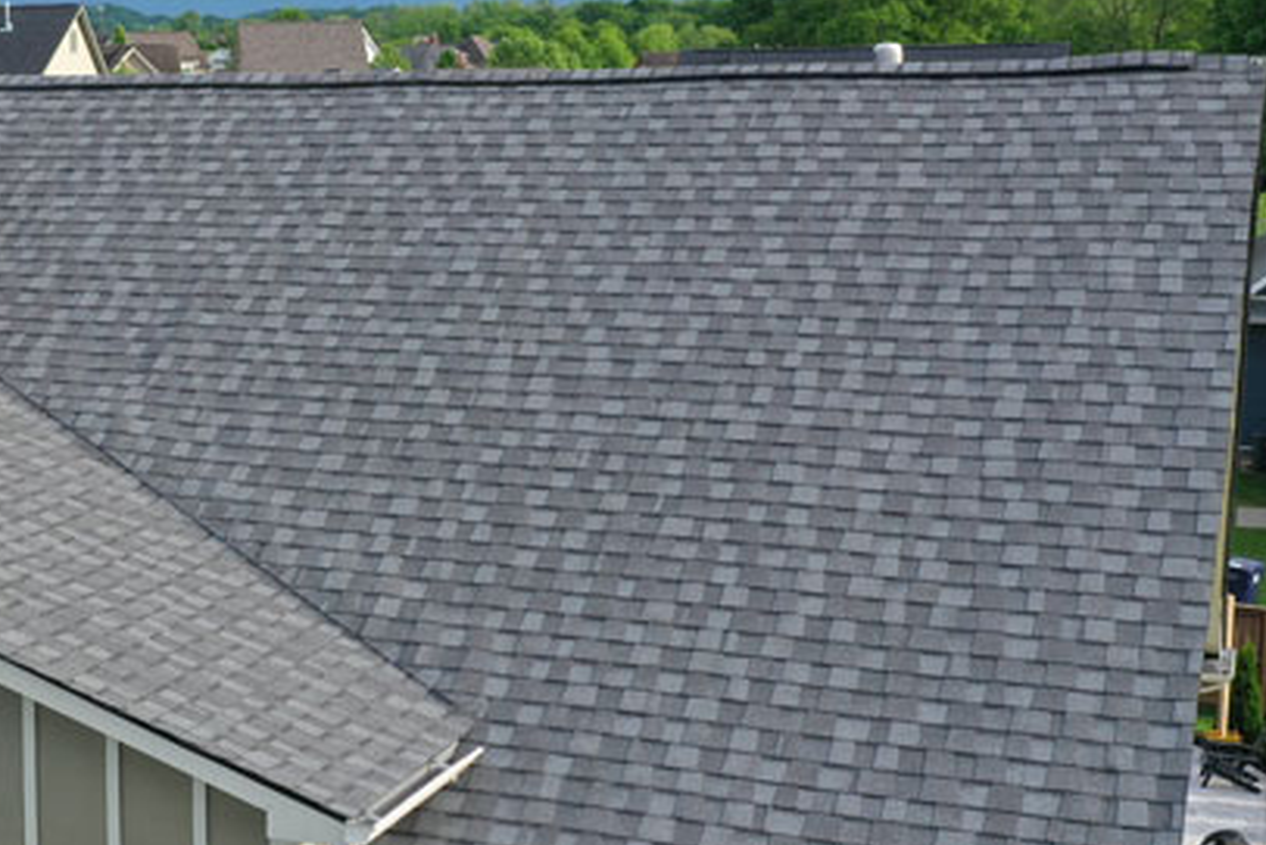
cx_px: 106
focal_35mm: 62
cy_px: 430
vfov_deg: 21.9
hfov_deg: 30.8
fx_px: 2181
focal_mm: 10.26
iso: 100
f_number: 5
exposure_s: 1/320
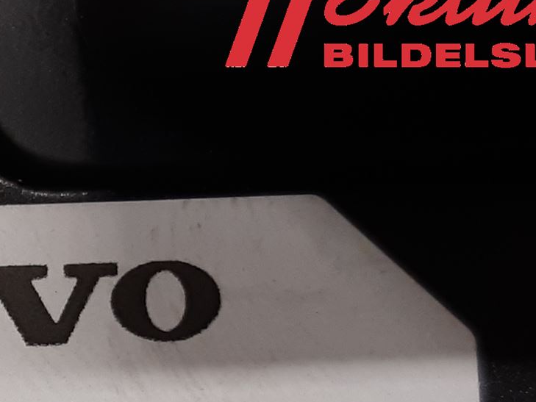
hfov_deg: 24.6
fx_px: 1131
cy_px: 507
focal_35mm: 73
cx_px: -76
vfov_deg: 18.9
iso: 80
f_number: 1.7
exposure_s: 1/50
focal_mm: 3.93
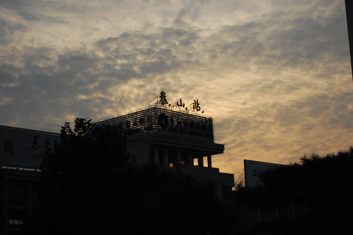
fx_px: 808
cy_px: 118
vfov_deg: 16.5
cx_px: 176
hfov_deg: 24.6
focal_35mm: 82
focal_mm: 55
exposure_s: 1/2500
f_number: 5.6
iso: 400
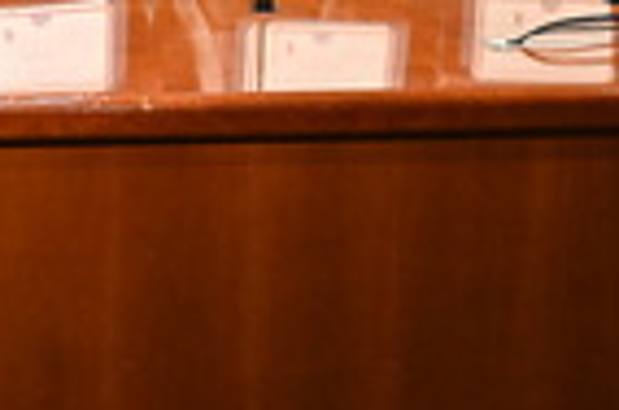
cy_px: -323
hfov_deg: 12.6
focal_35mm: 157
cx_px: -248
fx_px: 2693
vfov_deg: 8.4
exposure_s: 1/60
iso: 1100
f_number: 4
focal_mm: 39
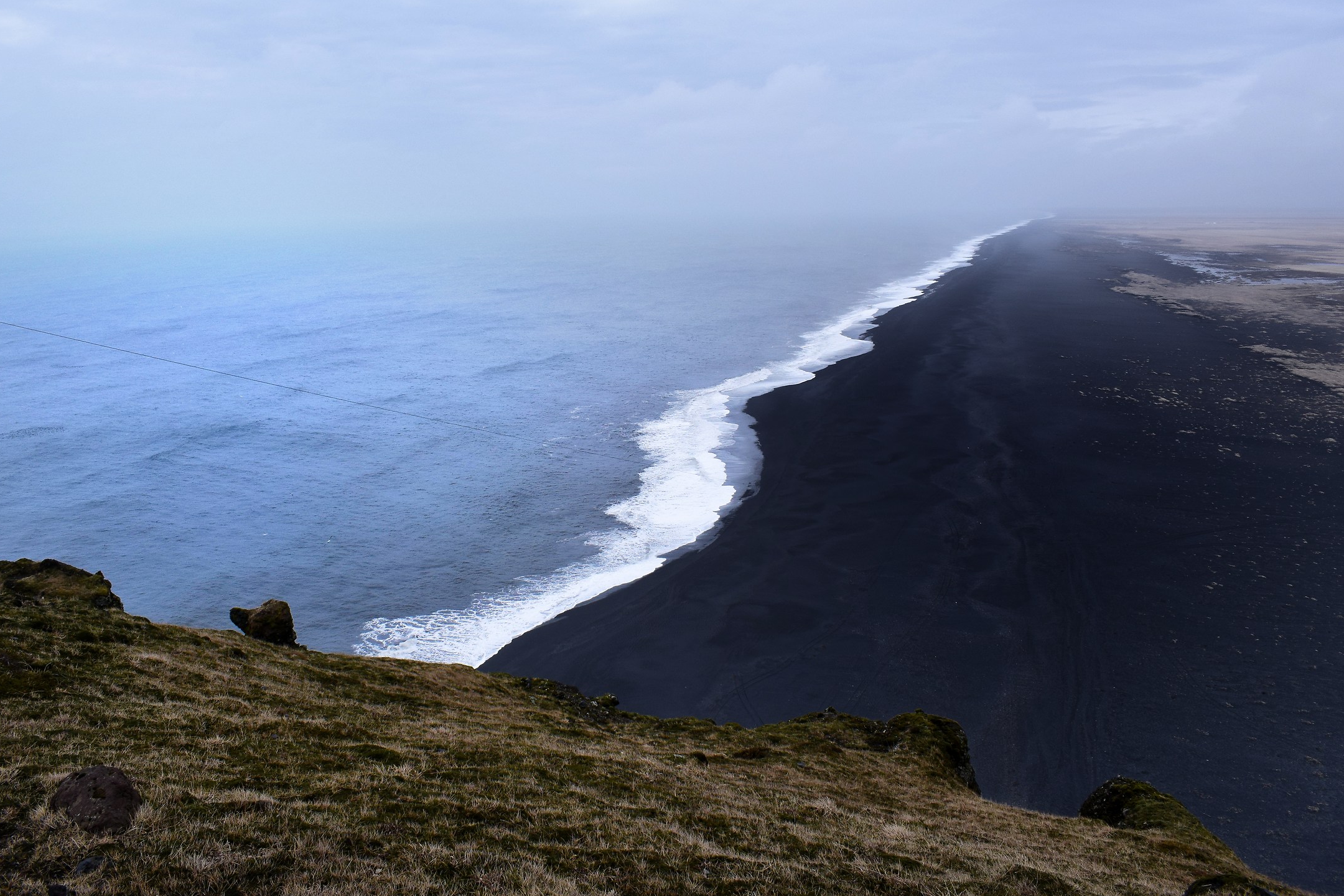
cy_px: 406
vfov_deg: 43.6
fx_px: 1120
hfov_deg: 61.8
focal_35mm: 30
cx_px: 619
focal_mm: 18
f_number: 10
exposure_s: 1/320
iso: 400
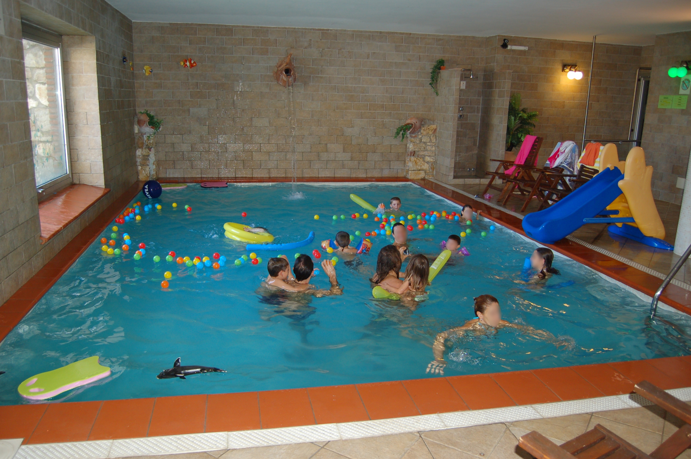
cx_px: 346
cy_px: 230
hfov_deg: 67.4
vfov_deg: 47.8
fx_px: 518
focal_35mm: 27
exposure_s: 1/60
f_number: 3.5
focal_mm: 18
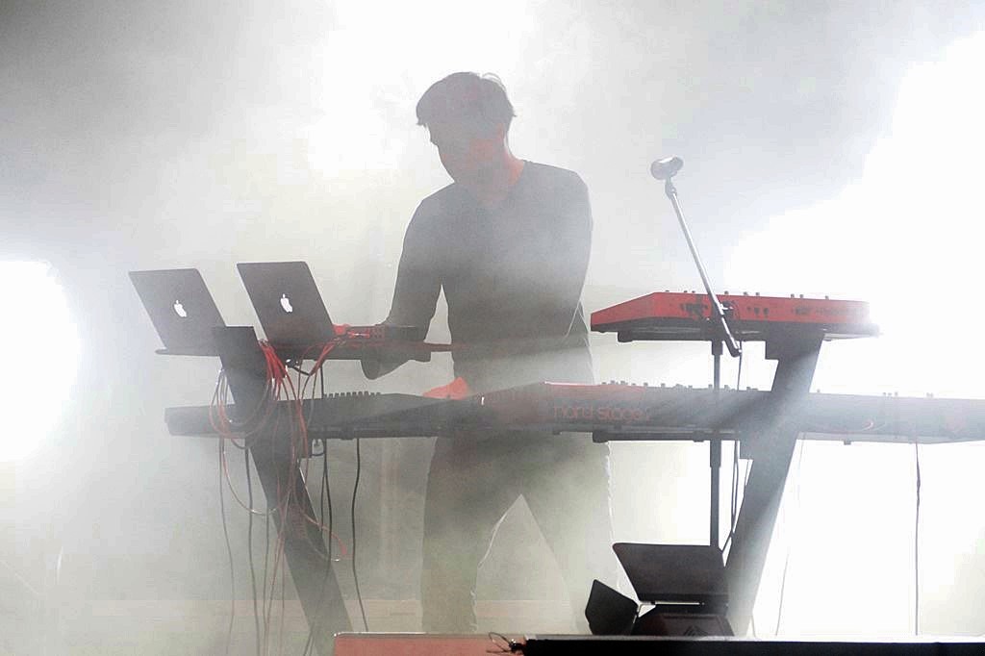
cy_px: 328
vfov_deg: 4.4
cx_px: 492
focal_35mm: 315
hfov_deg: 6.5
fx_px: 8615
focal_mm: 210
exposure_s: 1/125
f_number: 5
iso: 3200
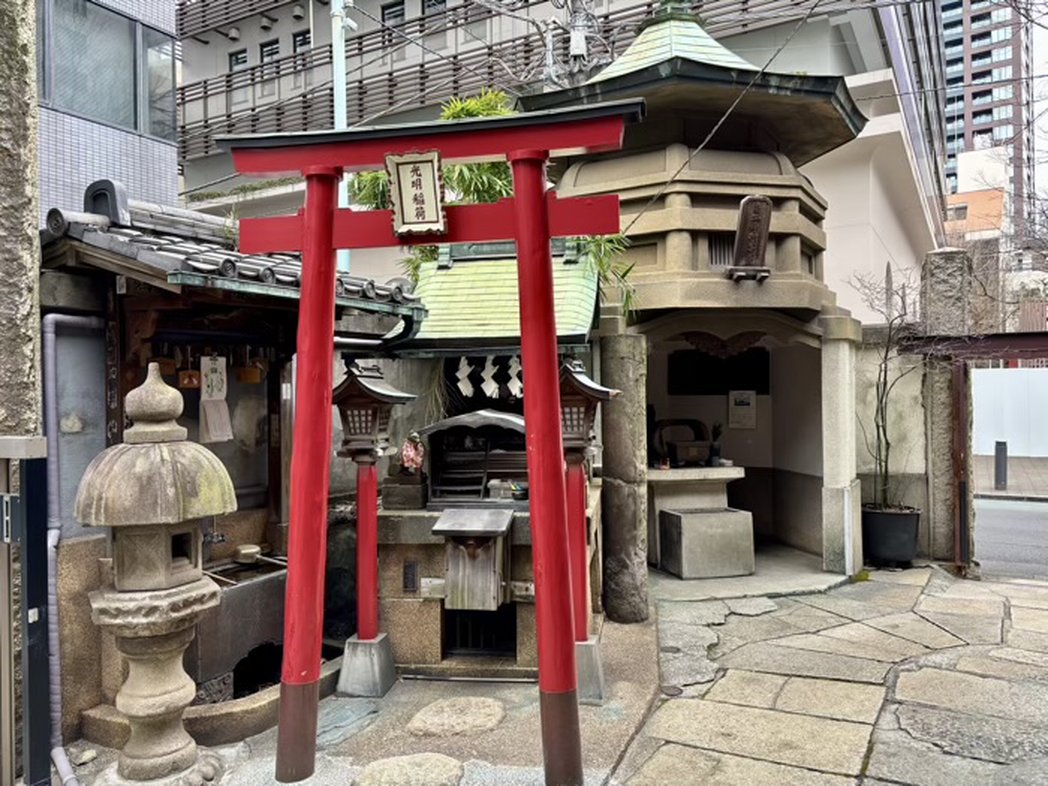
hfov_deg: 67.3
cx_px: 524
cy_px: 393
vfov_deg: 53.1
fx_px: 787
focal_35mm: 26
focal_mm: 5.96
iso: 100
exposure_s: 1/121
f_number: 1.6
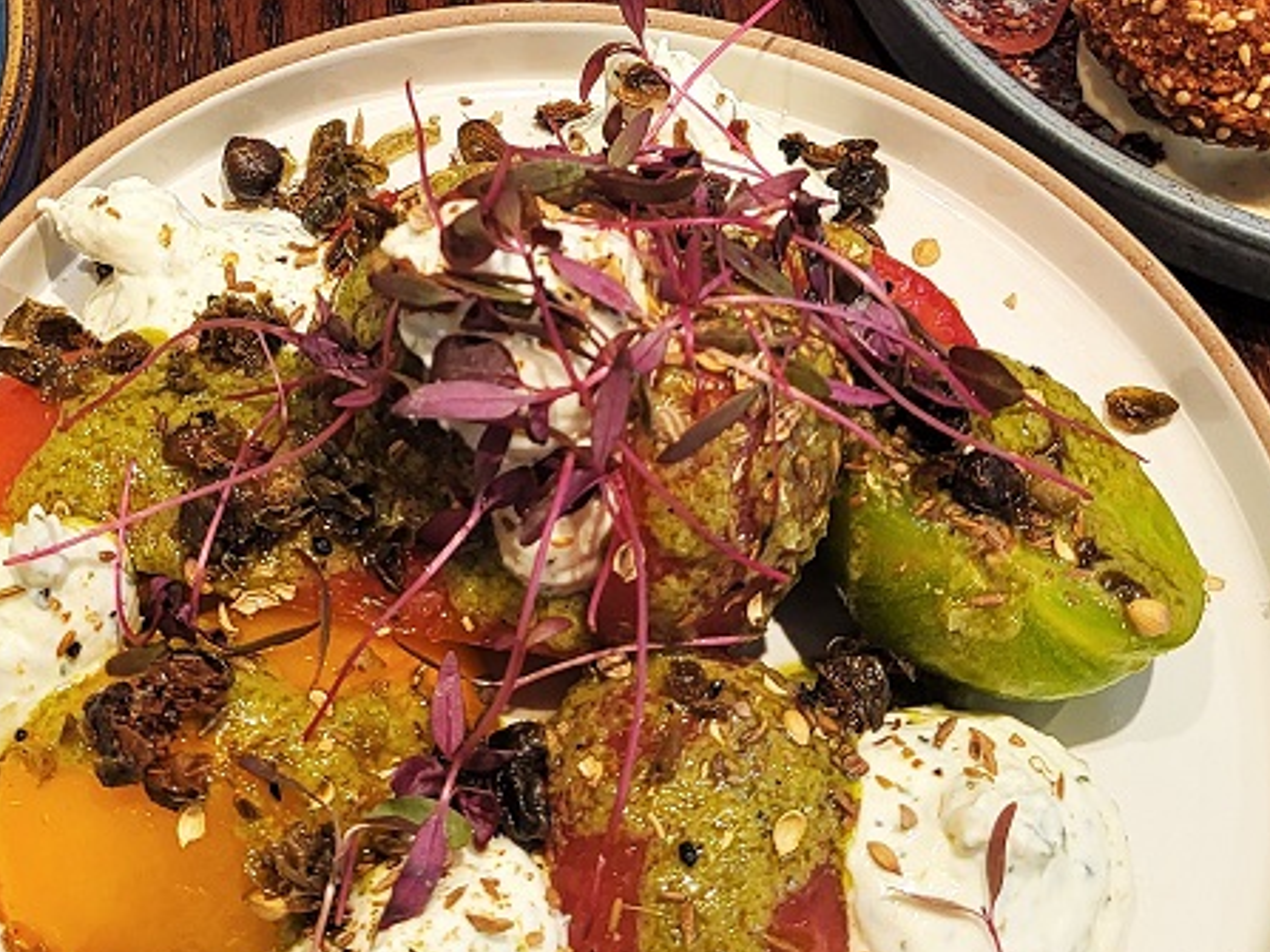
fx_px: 2347
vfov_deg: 22.3
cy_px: 72
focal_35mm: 64
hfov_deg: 30.1
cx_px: 420
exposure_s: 1/50
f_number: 1.8
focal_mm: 5.4
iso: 200
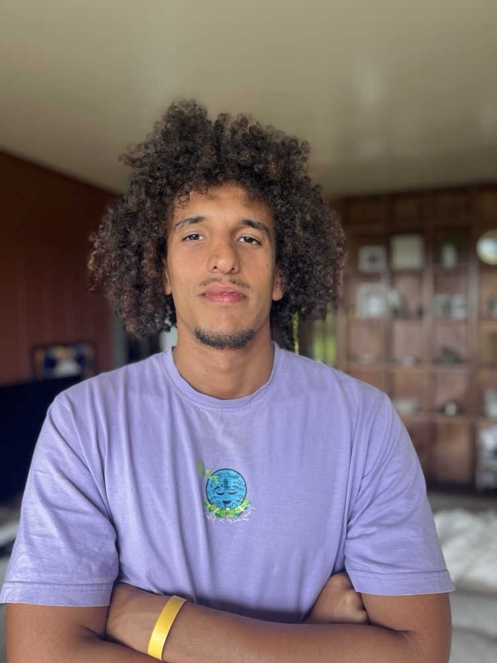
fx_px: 498
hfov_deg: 53.1
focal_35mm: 26
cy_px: 332
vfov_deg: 67.3
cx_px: 248
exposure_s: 1/122
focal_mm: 5.1
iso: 100
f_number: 1.6
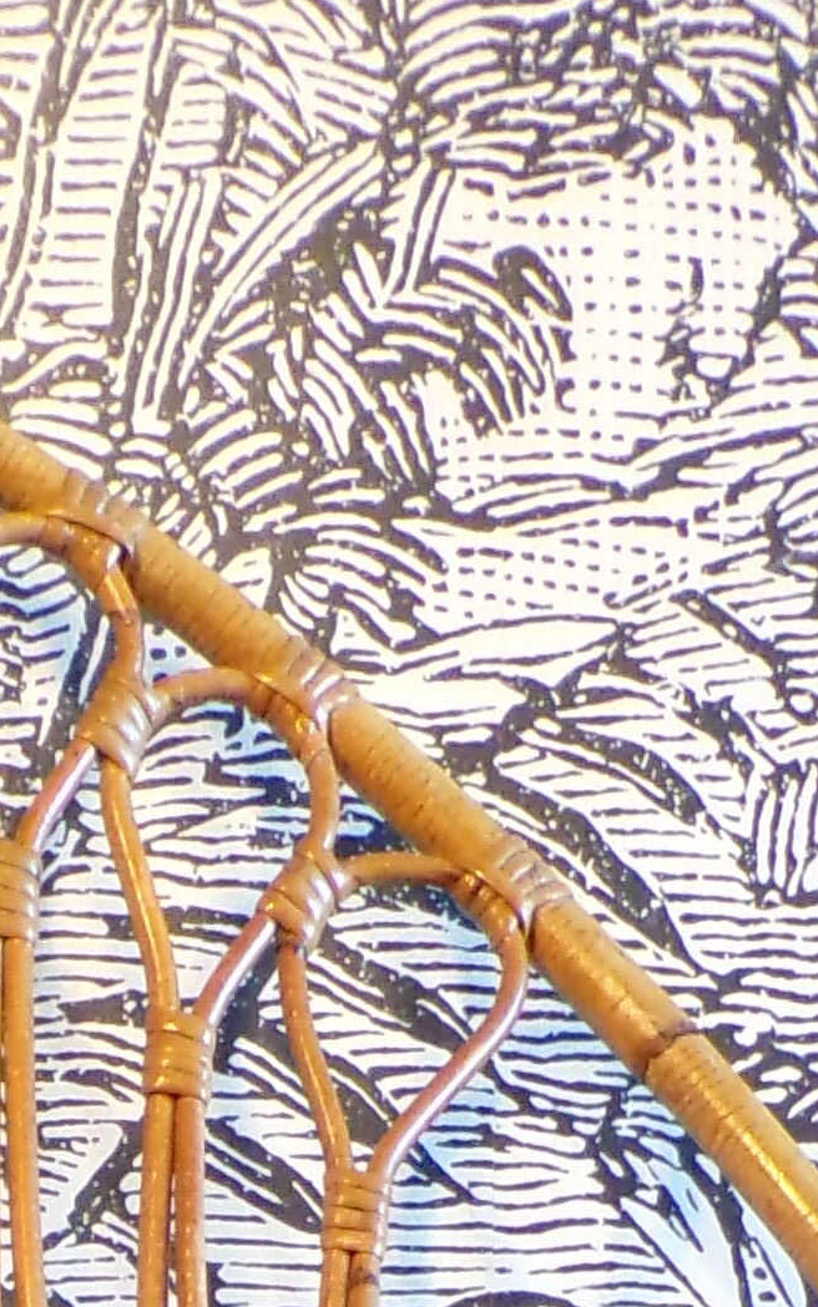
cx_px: 284
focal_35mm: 149
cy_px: 2355
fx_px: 5313
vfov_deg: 12.8
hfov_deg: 8.8
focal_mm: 5.8
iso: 400
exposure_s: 1/17
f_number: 3.2
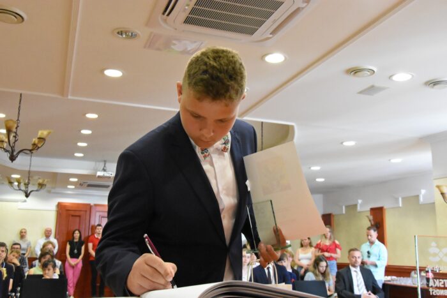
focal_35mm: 39
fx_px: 484
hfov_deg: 49.5
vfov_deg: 34.2
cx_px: 224
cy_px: 149
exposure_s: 1/125
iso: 9000
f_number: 9
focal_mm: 26
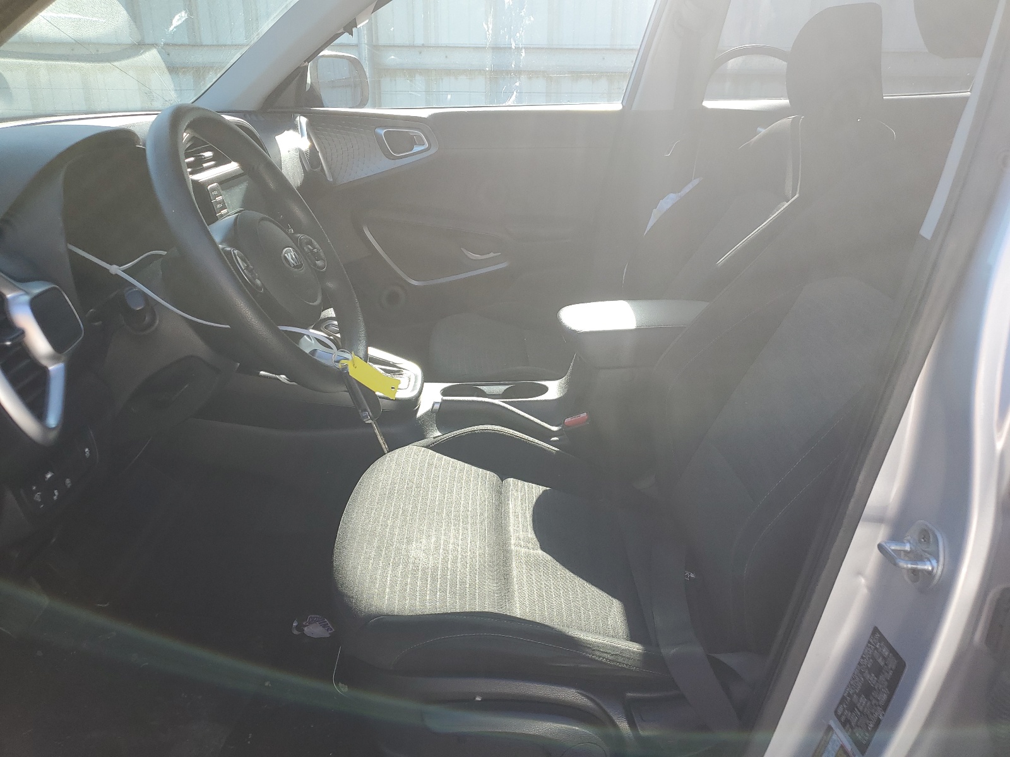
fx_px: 759
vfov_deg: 53.1
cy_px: 378
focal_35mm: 26
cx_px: 505
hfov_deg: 67.3
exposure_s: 1/500
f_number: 1.5
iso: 50
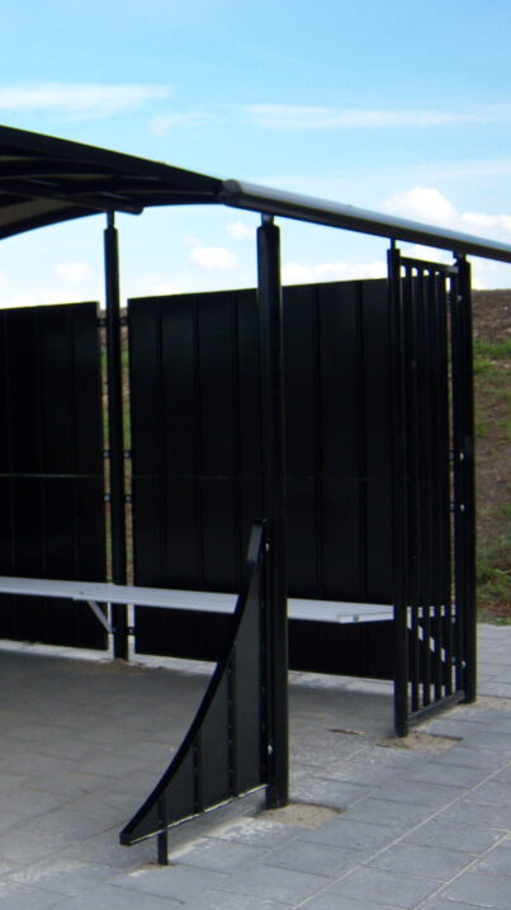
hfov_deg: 20.3
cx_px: -71
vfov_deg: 37.2
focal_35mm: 56
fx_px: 1350
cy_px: 457
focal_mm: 7.5
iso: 80
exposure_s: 1/800
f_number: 2.8
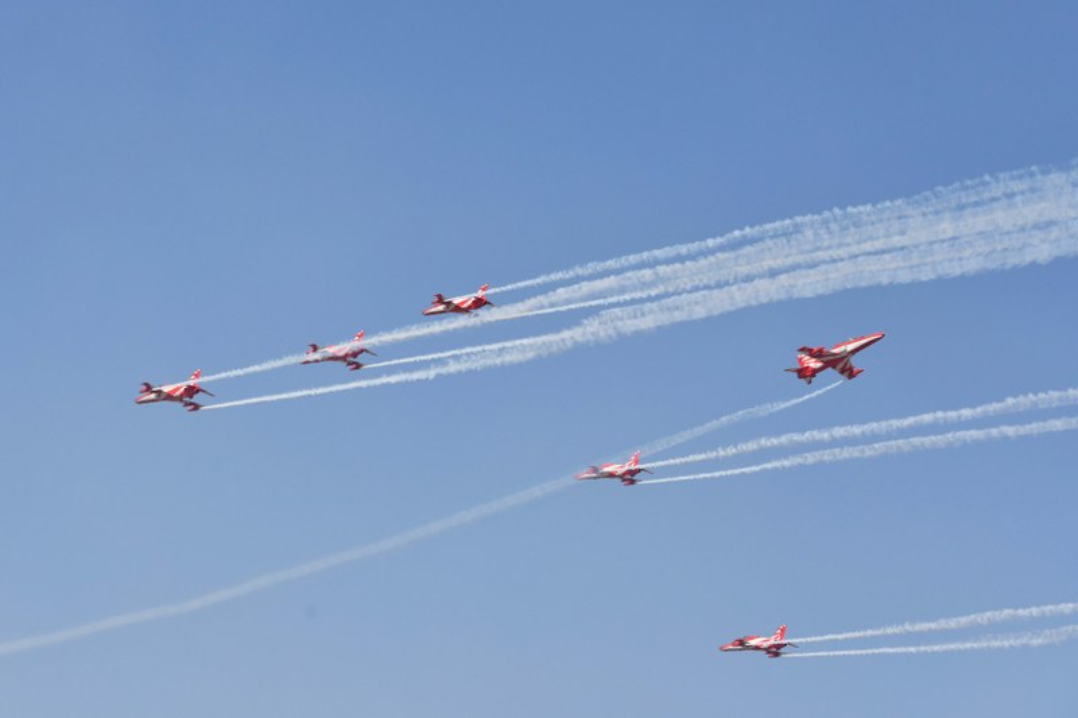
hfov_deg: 28.8
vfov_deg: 19.4
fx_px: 2096
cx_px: 539
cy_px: 359
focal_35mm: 70
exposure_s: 1/1600
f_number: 8
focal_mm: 70
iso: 250
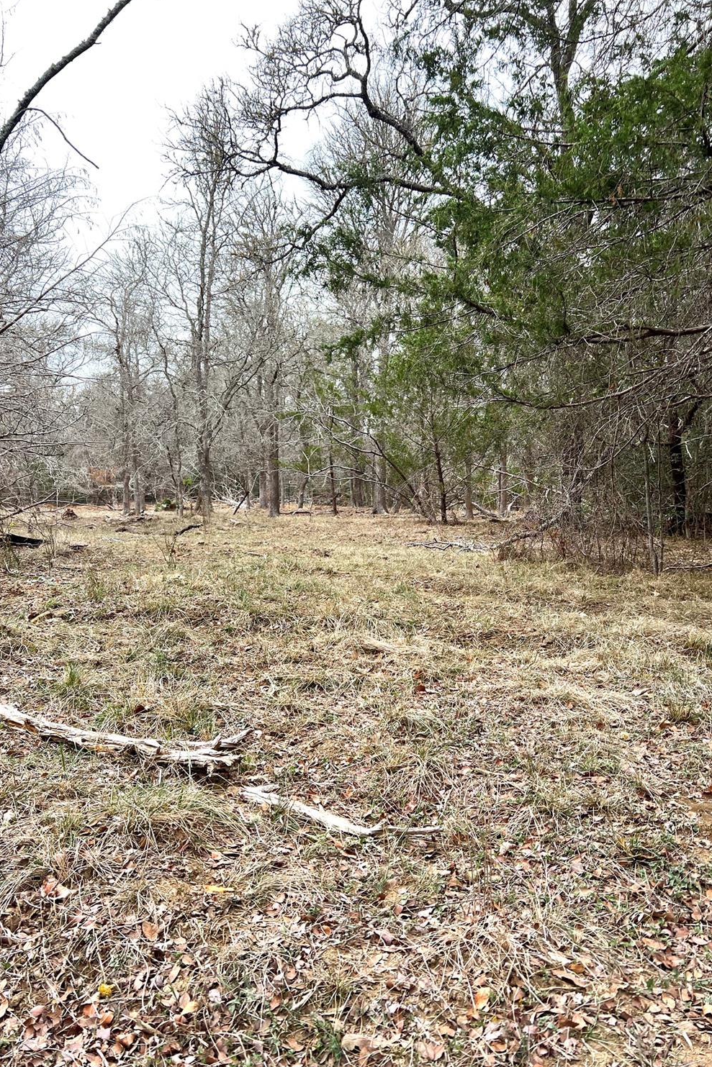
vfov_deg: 65.5
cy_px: 548
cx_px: 344
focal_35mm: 28
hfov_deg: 46.4
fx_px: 830
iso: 50
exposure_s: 1/769
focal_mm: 5.7
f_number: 1.5
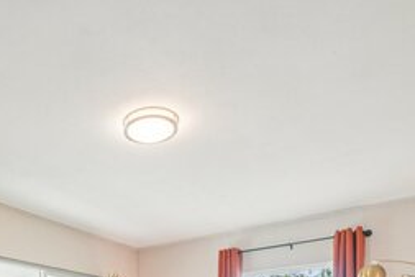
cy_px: 348
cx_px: 100
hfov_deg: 48.6
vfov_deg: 29.2
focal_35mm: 38
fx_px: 438
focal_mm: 15
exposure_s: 1/30
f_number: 7.1
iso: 800
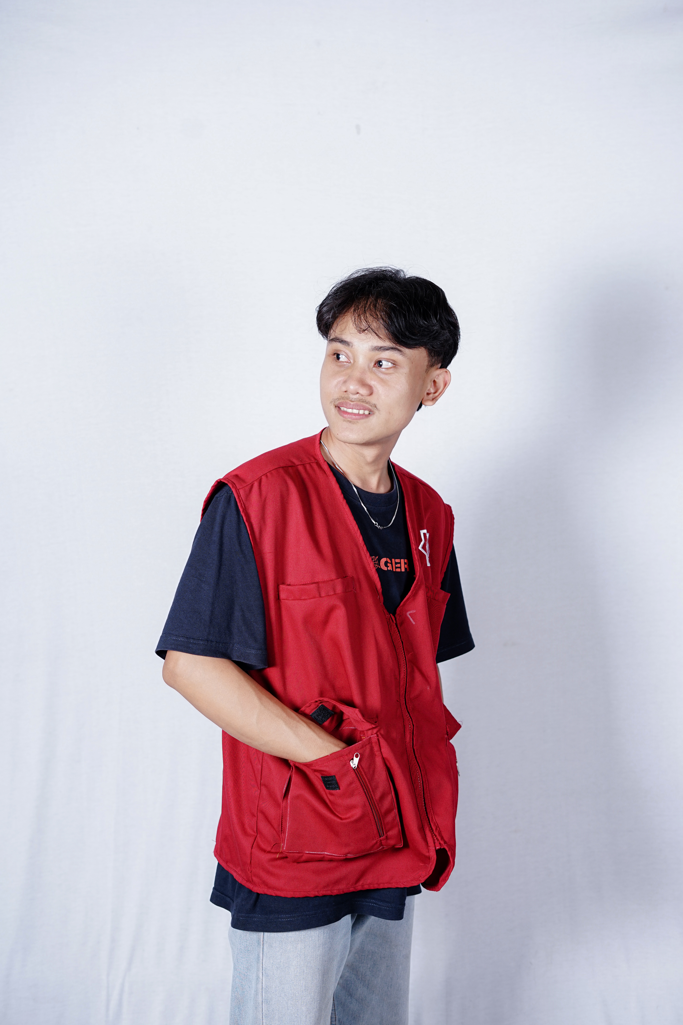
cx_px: 342
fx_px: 1423
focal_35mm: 50
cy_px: 512
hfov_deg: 27.0
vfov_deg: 39.6
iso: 250
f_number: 3.5
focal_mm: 50
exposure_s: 1/125
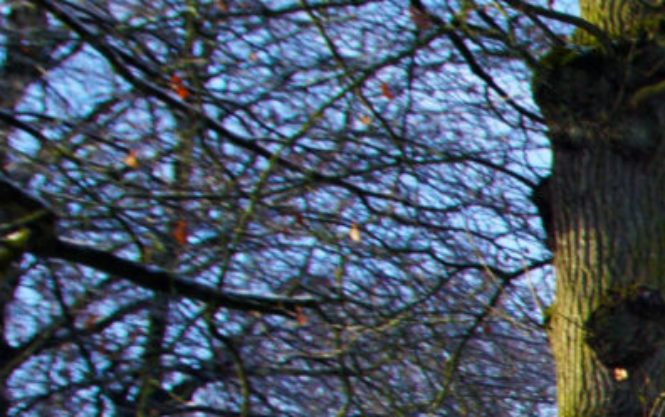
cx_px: 1966
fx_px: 4298
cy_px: 830
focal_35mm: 237
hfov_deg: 7.7
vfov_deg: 5.4
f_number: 6.3
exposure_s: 1/160
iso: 100
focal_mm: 24
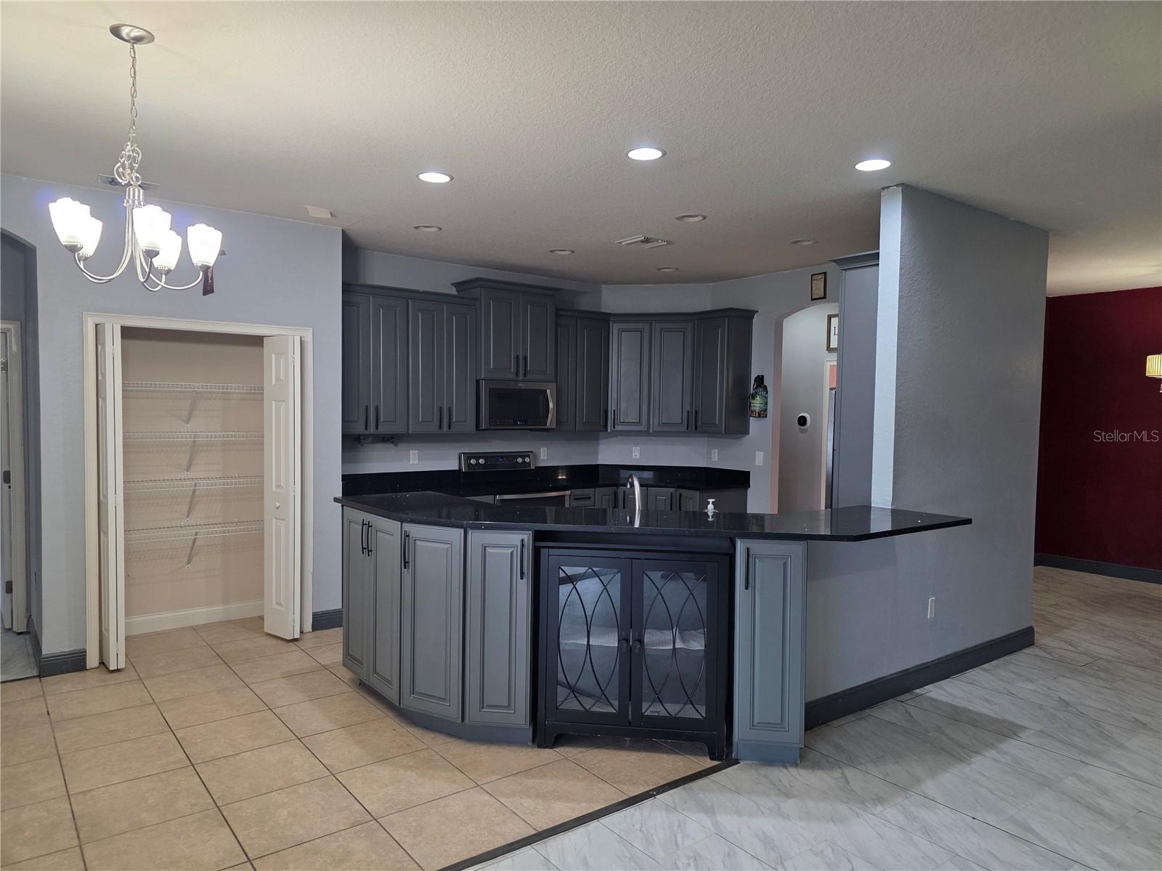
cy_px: 436
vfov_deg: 58.9
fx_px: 772
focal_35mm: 23
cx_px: 581
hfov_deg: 73.9
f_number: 1.7
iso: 250
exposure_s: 1/120
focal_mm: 6.3
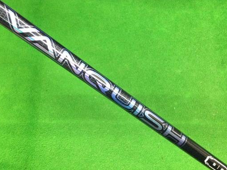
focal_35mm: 39
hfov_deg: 47.8
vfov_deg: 36.8
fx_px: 256
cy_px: 92
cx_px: 110
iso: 200
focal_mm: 3.3
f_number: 2.4
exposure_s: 1/24
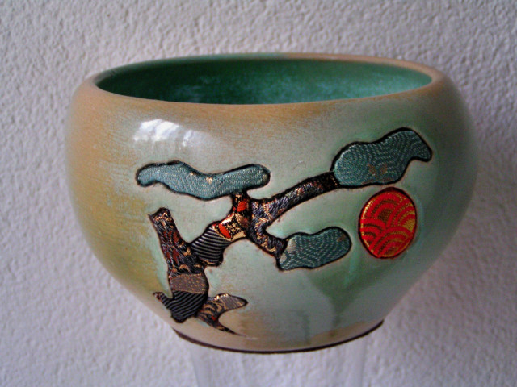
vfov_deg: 23.3
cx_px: 258
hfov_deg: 30.7
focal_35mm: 63
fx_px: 941
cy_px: 194
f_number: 3.2
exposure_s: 1/30
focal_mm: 9.7
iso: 200
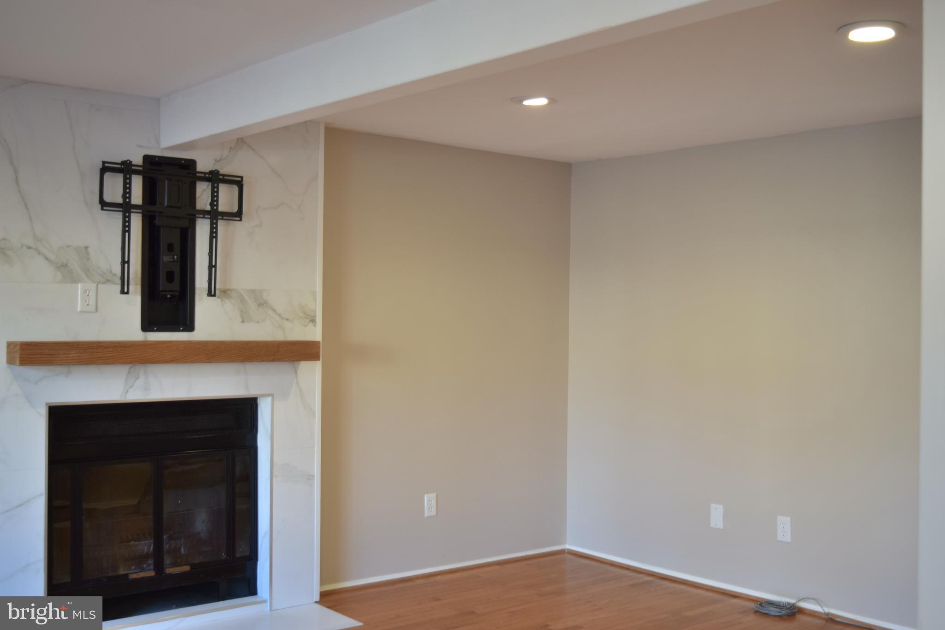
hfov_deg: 47.9
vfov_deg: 33.0
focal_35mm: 40
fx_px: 1063
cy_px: 315
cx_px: 472
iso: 100
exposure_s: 1/13
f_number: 4
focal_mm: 27
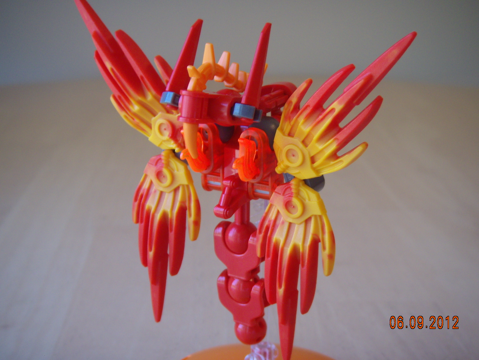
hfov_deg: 32.2
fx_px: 830
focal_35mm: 60
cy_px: 180
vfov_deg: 24.4
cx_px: 240
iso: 100
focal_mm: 10
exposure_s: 1/24.4
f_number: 3.8
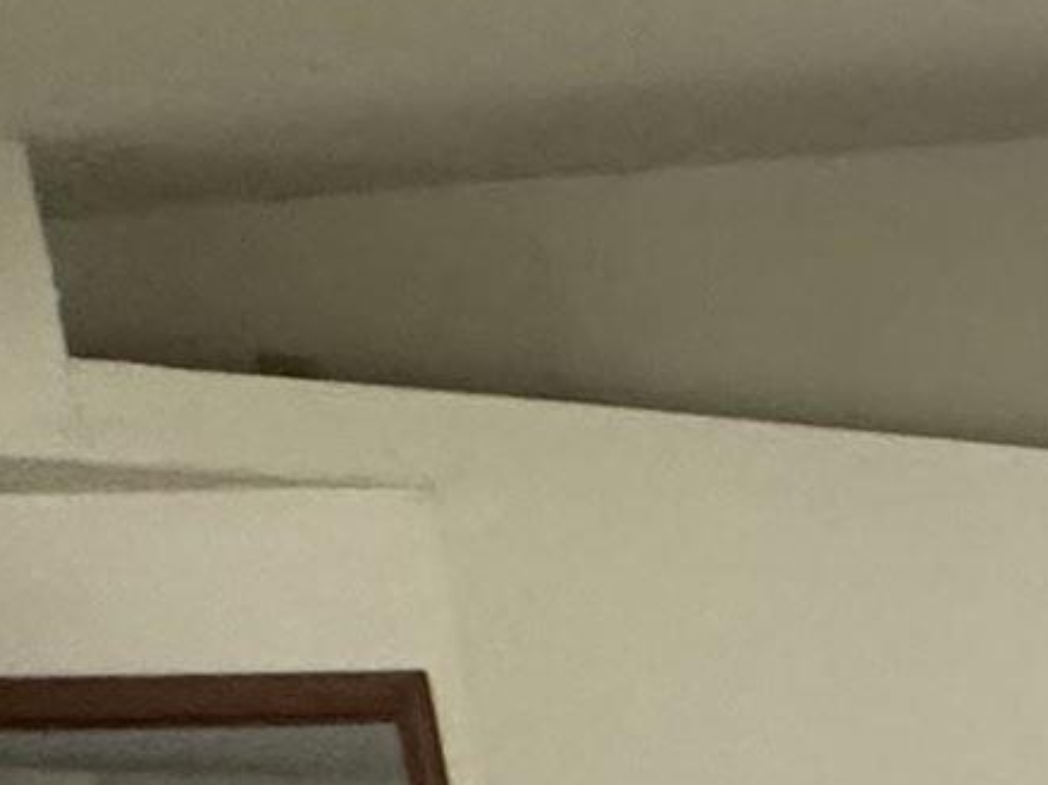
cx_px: 3163
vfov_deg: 12.9
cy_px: 1613
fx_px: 2966
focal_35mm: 98
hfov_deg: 11.3
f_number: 2.2
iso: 320
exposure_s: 1/60
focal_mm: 2.22
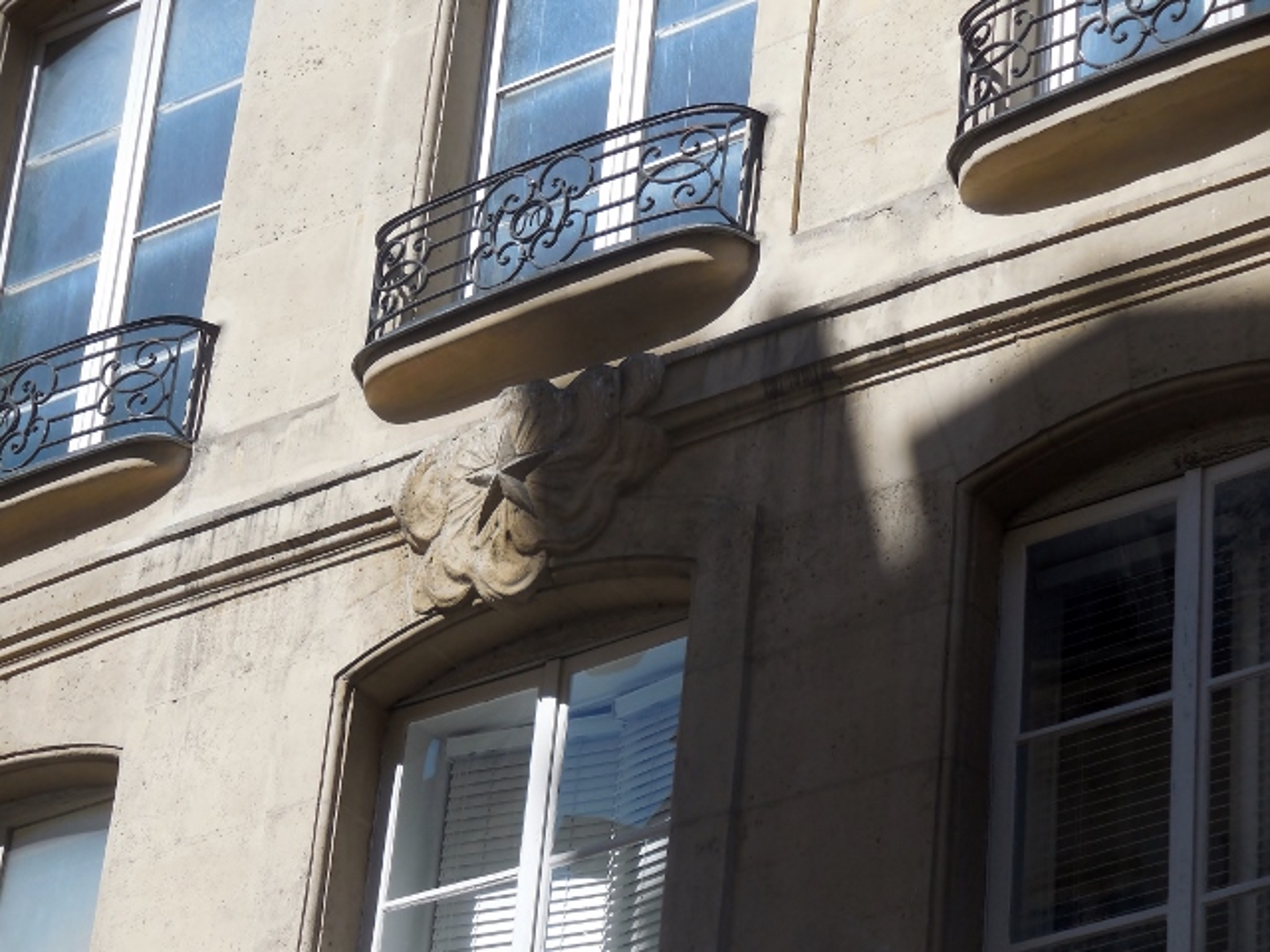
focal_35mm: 149
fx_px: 5467
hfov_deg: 13.3
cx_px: 635
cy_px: 476
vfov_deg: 10.0
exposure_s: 1/640
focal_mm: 26.8
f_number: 5.4
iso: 125
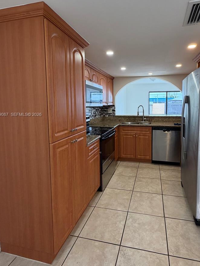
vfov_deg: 84.2
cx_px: 122
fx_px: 146
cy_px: 115
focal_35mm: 19
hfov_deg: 67.9
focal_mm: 2.22
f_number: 2.2
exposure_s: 1/120
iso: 200
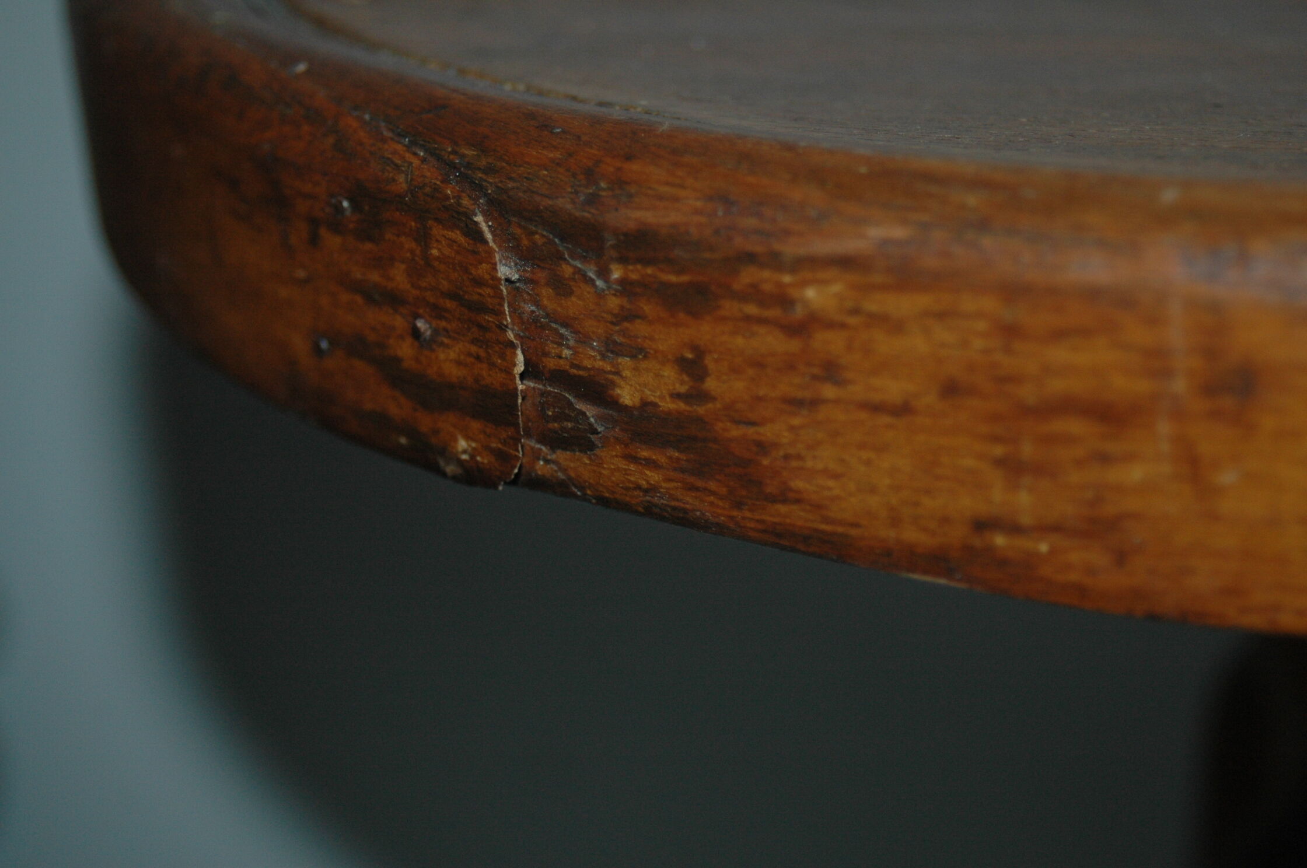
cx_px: 654
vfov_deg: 14.7
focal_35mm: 93
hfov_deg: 21.9
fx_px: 3372
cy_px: 434
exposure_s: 1/60
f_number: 5
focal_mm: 62
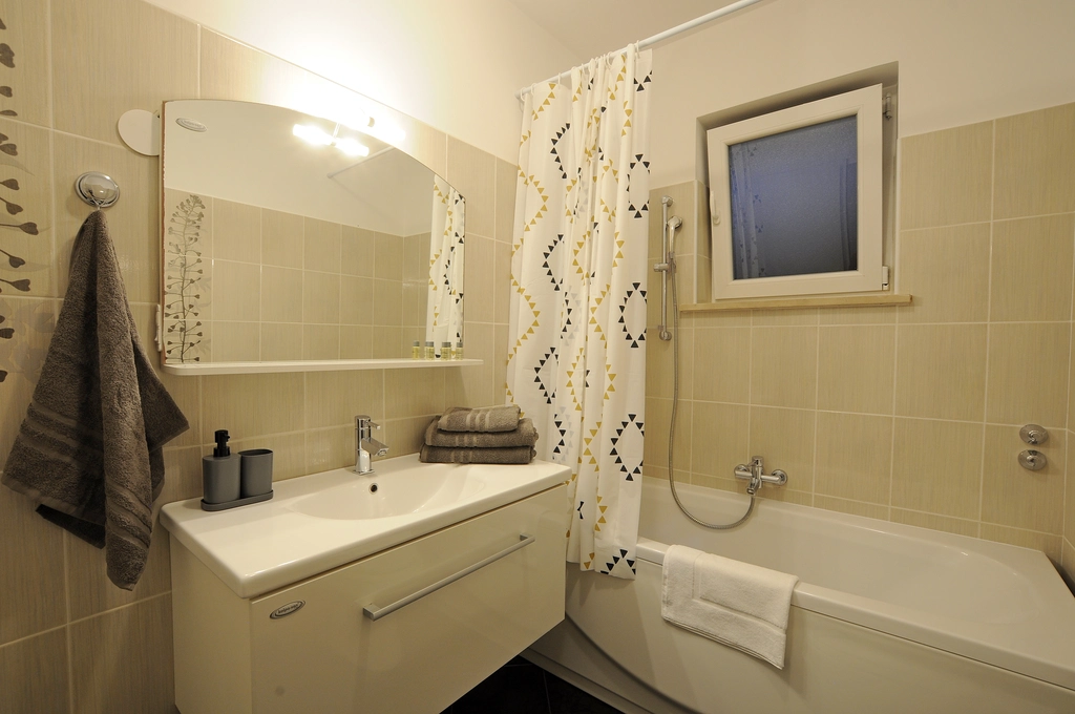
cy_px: 357
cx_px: 538
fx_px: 447
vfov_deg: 77.2
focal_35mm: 15
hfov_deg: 100.5
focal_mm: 10
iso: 200
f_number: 10
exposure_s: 1/2
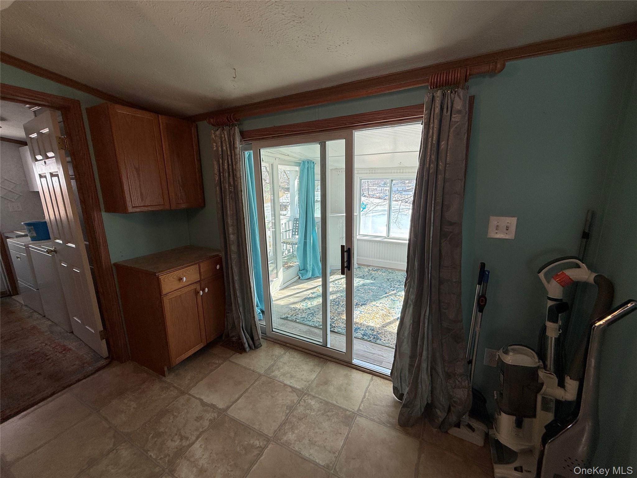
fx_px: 258
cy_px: 239
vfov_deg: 85.7
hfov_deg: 102.1
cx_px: 318
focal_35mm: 14
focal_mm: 2.22
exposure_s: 1/135
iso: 50
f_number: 2.2
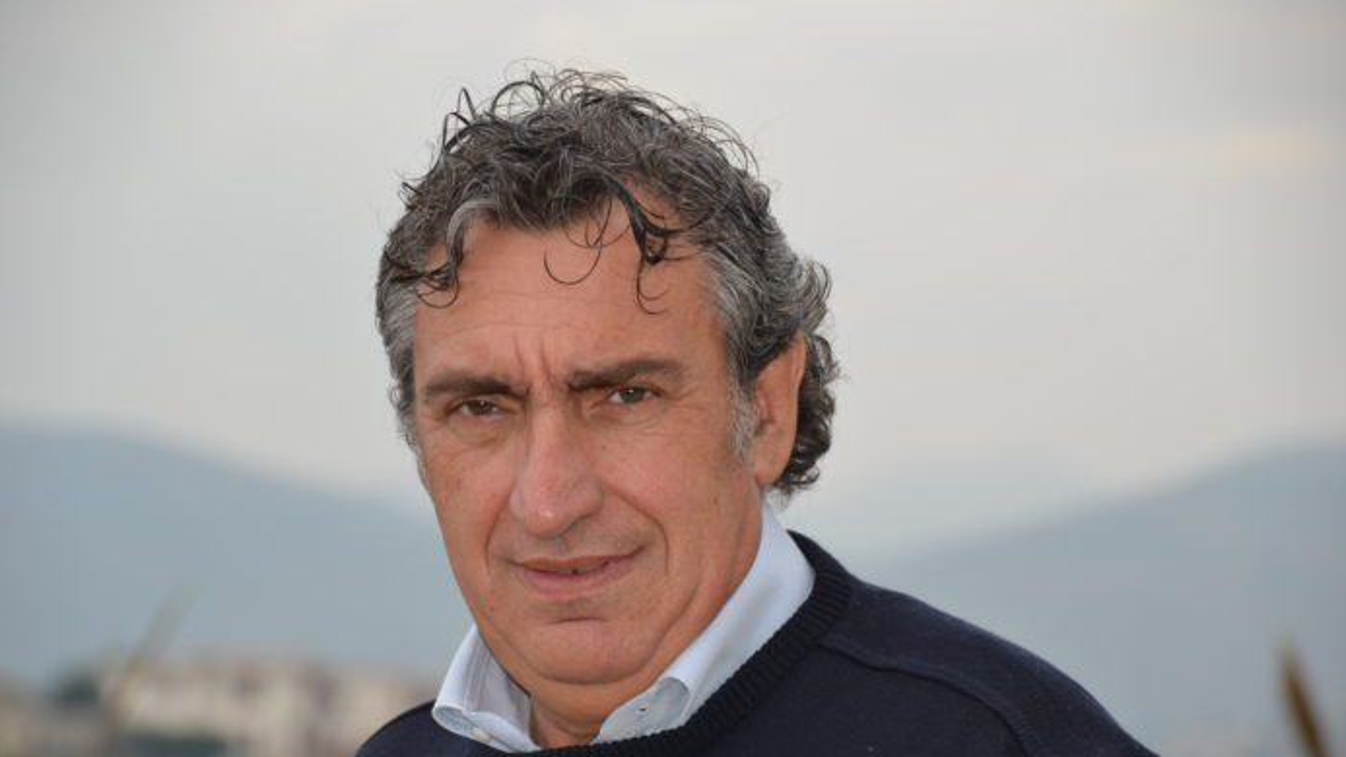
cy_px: 446
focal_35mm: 205
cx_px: 672
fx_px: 7317
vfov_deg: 5.9
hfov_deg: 10.5
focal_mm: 130
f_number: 6
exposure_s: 1/125
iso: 200
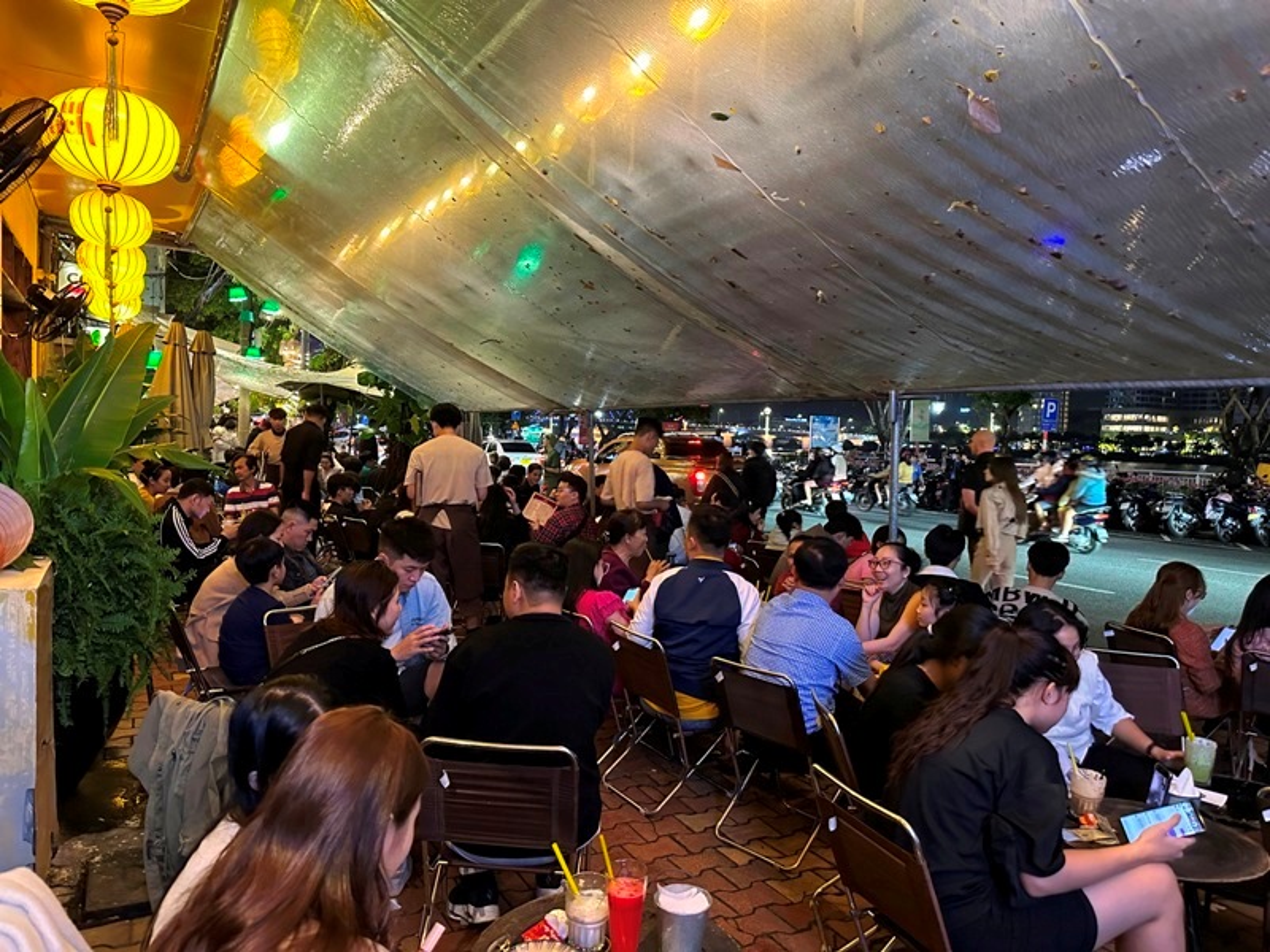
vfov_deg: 56.8
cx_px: 635
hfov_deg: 71.6
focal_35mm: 24
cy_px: 476
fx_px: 881
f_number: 1.78
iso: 800
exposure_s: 1/33
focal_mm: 6.86
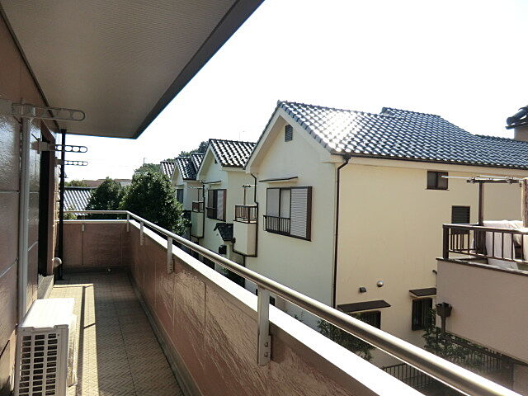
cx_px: 264
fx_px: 366
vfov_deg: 56.8
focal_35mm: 24
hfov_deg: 71.6
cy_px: 198
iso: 80
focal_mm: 4.3
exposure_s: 1/640
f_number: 3.2
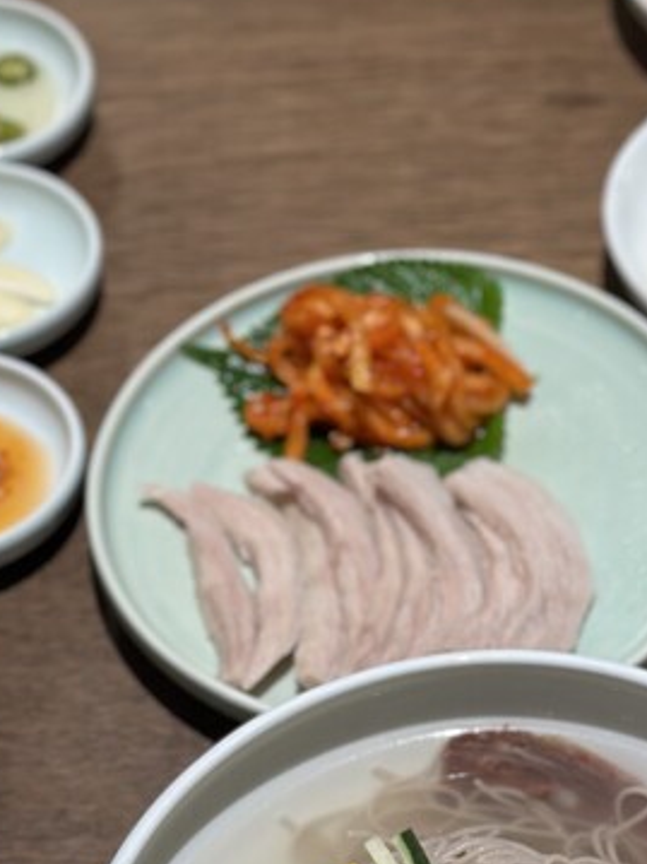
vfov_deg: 18.3
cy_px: 580
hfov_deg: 13.6
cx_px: 647
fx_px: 2668
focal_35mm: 107
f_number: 1.78
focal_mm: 6.86
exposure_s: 1/120
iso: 100
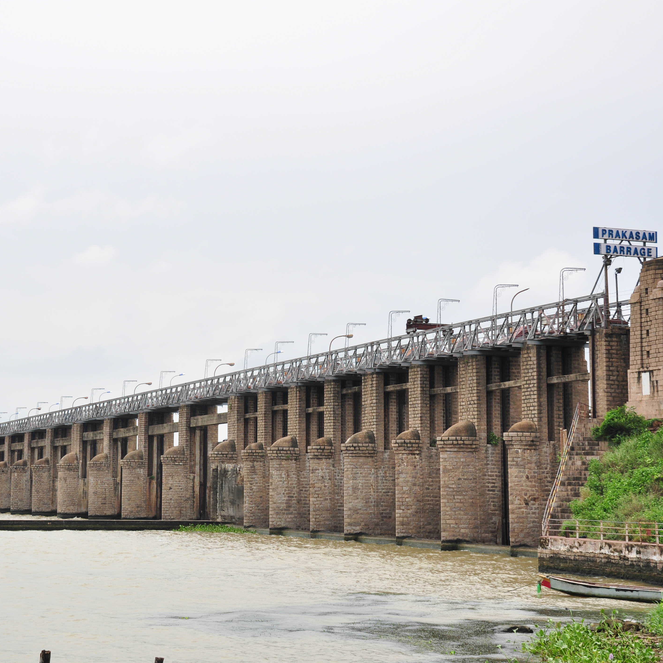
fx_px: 1343
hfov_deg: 27.6
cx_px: 229
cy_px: 334
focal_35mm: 62
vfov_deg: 27.7
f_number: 5.6
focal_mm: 32
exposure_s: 1/125
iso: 200
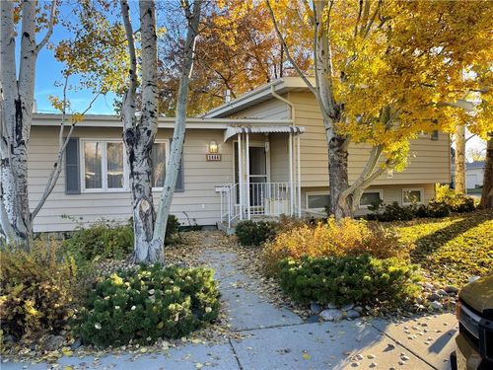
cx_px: 246
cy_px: 185
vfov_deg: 54.9
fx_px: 356
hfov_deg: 69.4
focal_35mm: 25
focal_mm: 5.1
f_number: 1.6
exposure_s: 1/286
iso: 32
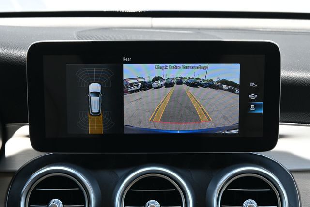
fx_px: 645
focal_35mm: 75
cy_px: 104
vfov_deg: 18.2
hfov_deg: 27.0
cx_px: 155
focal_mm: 50
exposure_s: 1/160
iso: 400
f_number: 6.3
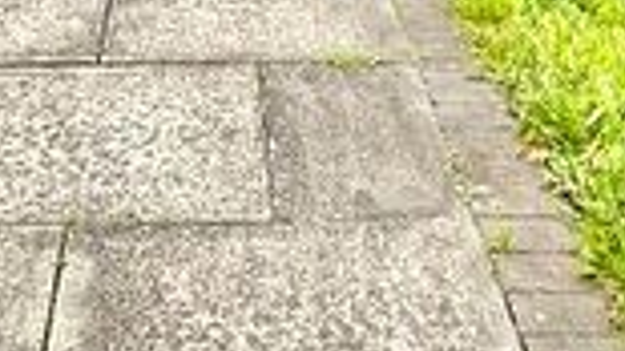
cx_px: 238
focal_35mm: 69
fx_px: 1143
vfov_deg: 13.1
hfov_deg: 30.5
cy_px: -498
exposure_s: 1/255
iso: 40
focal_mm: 2.22
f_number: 2.2
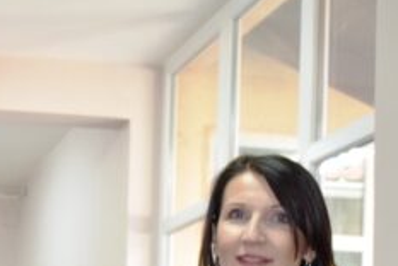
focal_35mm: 108
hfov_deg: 18.3
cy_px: 390
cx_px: -24
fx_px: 1195
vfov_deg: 12.2
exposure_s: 1/60
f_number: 4
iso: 800
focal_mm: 24
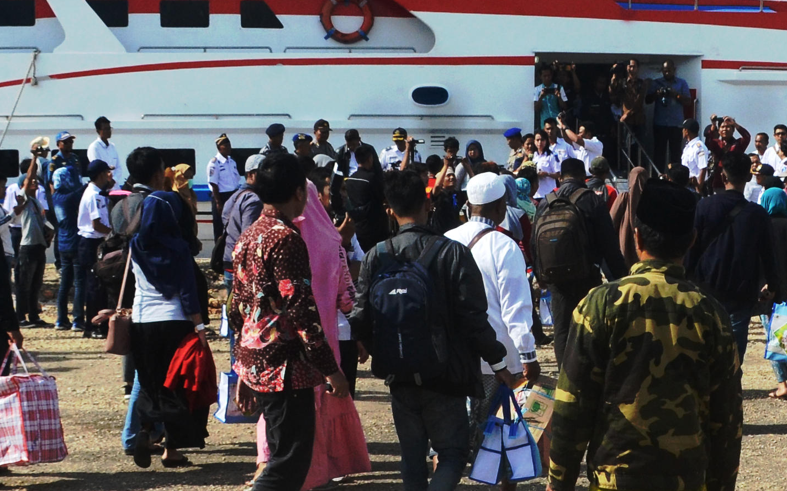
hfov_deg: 21.6
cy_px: 328
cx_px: 617
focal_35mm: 95
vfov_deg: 13.7
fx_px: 2037
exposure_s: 1/1600
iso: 500
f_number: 6.3
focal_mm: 18
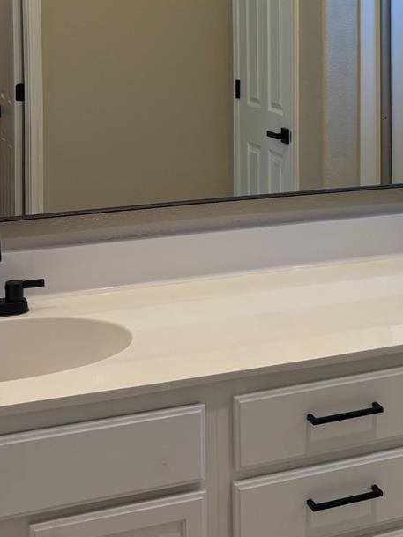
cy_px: 47
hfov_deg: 22.8
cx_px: 291
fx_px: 993
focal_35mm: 64
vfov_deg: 29.0
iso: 100
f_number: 1.6
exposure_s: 1/120
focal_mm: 5.96
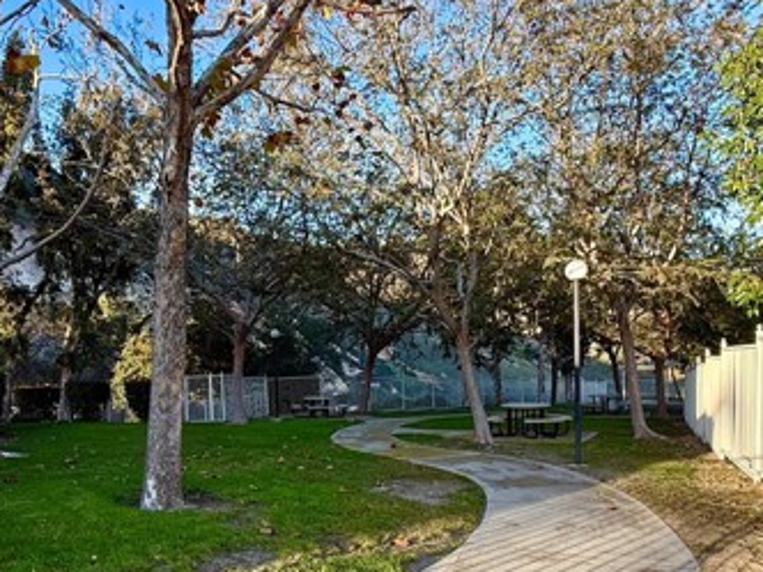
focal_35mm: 27
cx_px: 313
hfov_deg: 64.8
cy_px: 391
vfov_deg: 50.2
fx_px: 595
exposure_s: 1/247
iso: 64
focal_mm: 2.22
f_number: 2.2
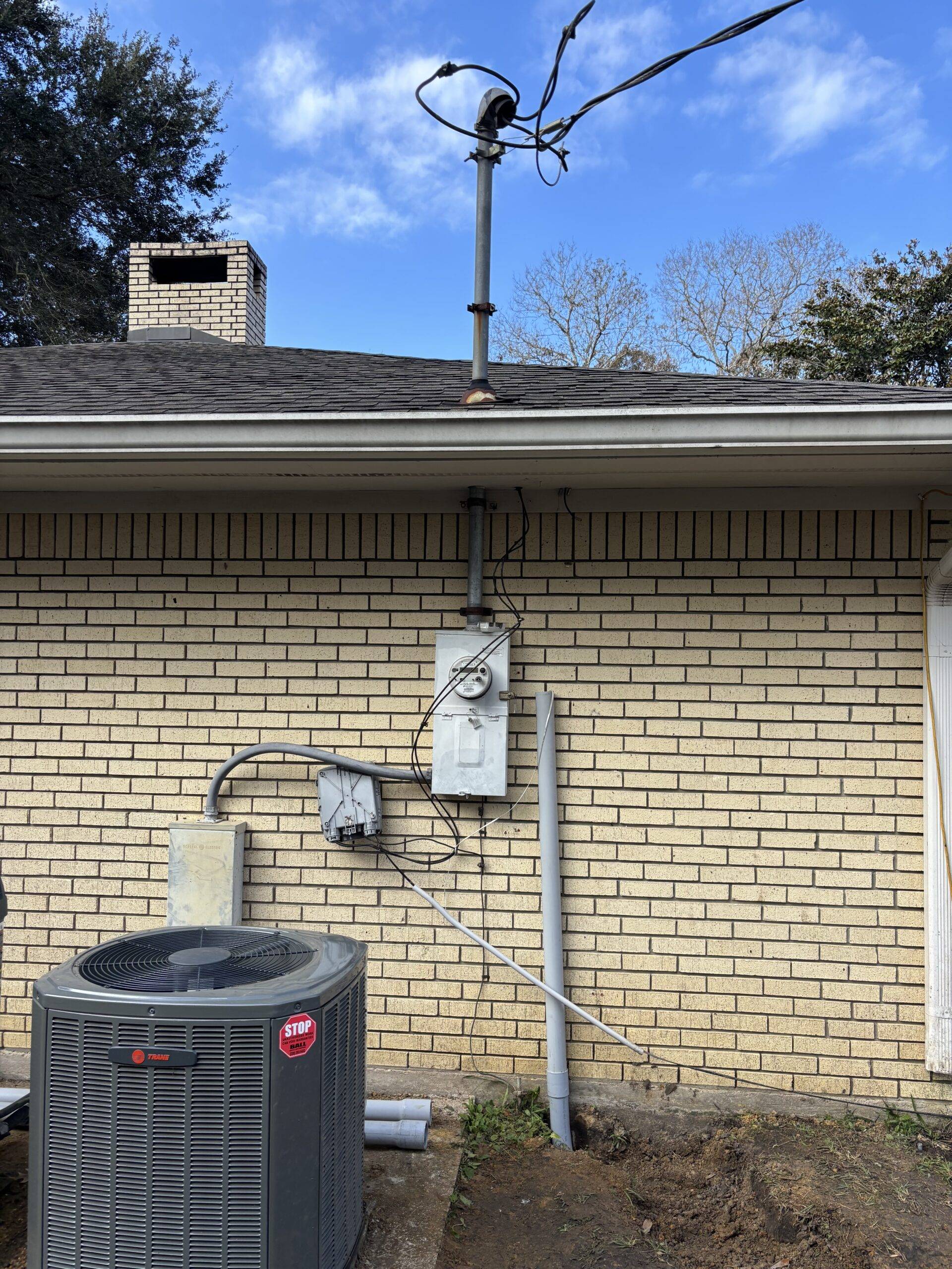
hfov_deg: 53.1
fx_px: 953
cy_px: 634
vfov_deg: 67.3
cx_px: 476
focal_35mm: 26
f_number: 1.6
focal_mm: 5.96
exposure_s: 1/1092
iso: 50
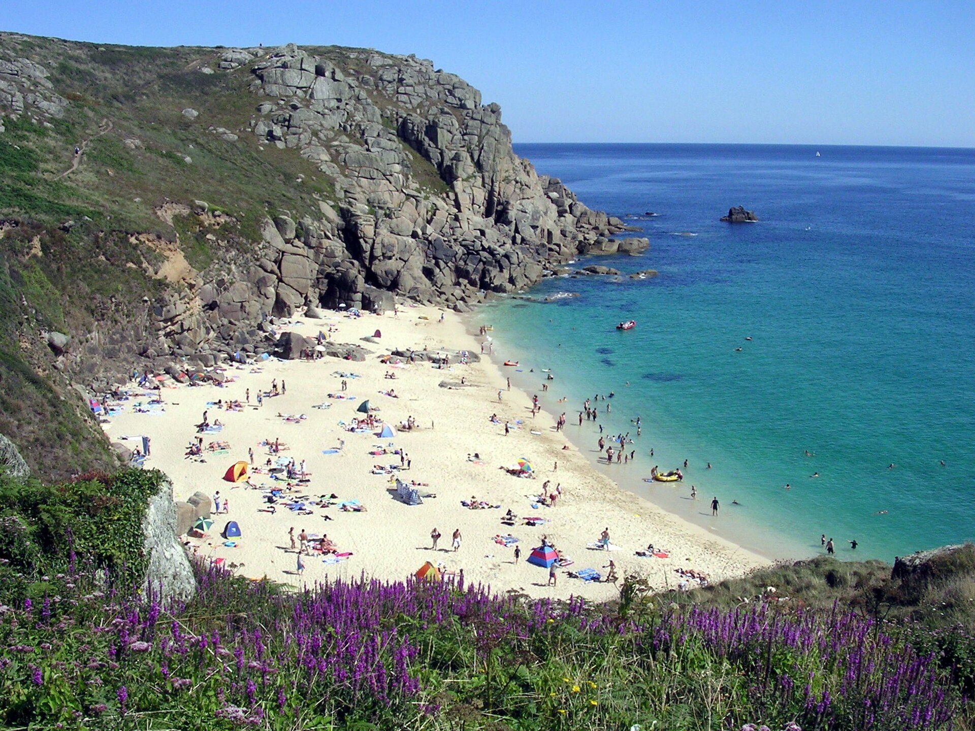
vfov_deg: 37.7
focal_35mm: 38
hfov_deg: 49.0
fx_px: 1070
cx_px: 488
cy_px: 366
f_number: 5.6
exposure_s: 1/544
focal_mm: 5.8
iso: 100
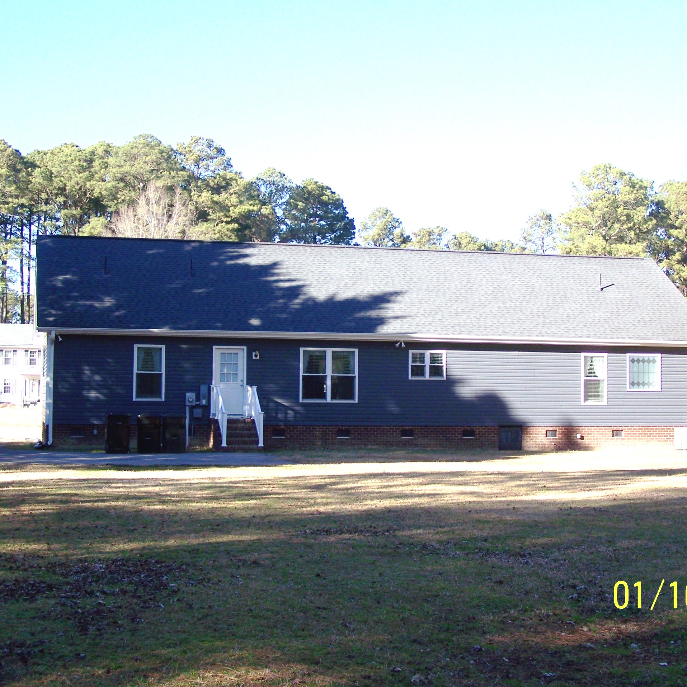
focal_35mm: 61
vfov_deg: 28.2
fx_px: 1370
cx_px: 389
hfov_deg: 28.1
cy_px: 343
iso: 64
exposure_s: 1/320
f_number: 3
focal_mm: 8.5
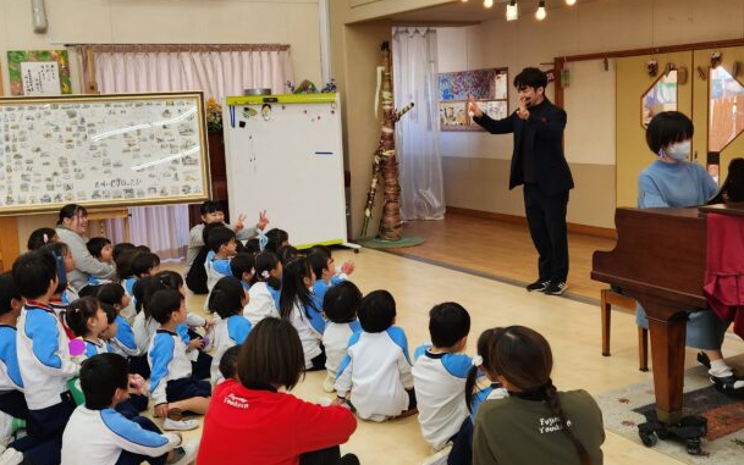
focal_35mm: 40
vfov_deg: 32.0
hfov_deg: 49.2
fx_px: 811
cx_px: 351
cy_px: 198
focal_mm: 5.4
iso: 64
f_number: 1.8
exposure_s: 1/120
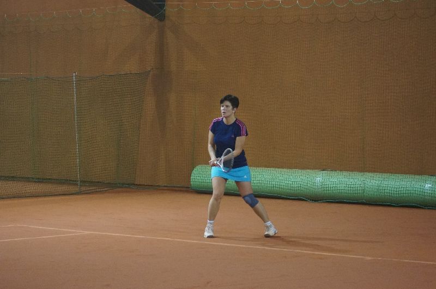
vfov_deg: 12.1
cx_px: 218
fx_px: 1360
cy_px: 144
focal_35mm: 112
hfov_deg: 18.2
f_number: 4.5
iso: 3200
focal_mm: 75
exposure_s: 1/125
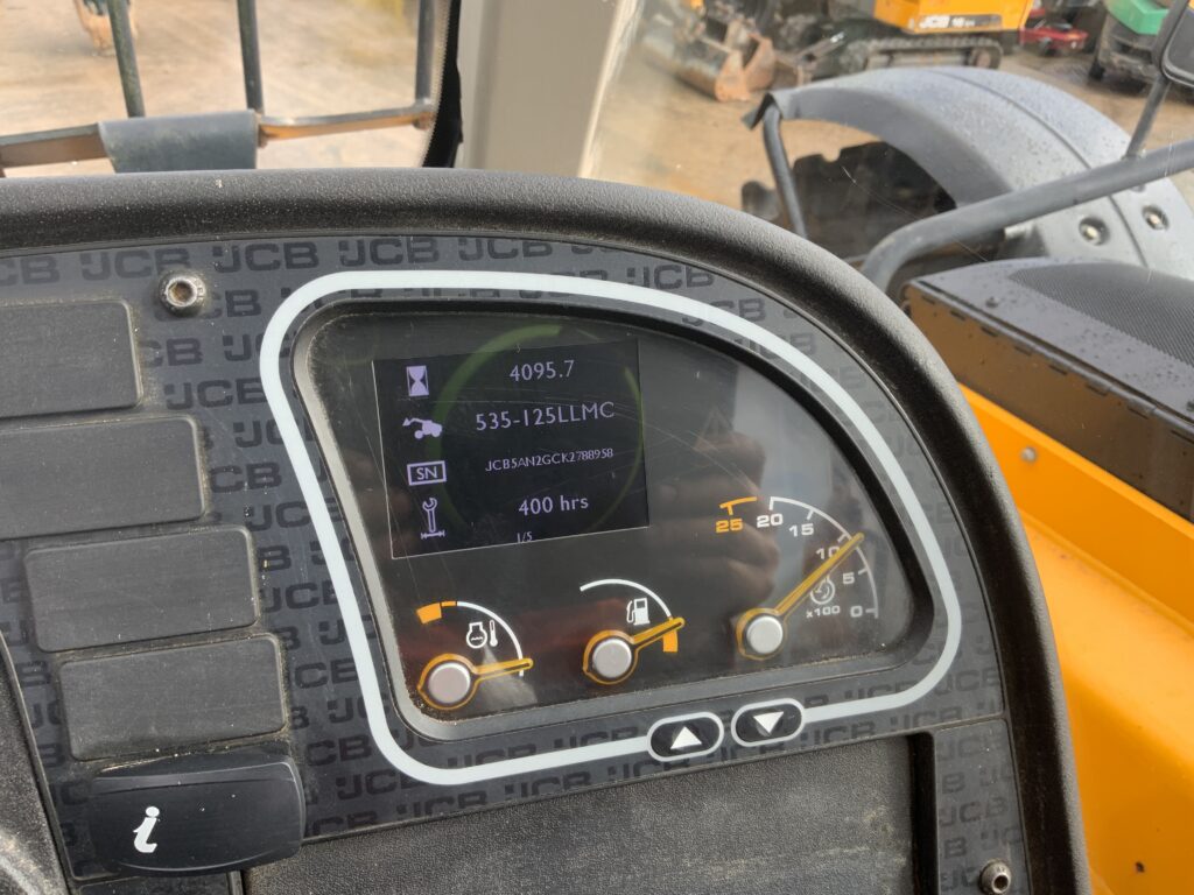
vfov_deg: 48.2
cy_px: 448
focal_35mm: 29
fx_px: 1000
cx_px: 597
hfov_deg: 61.7
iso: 20
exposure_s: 1/122
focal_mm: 3
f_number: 1.8
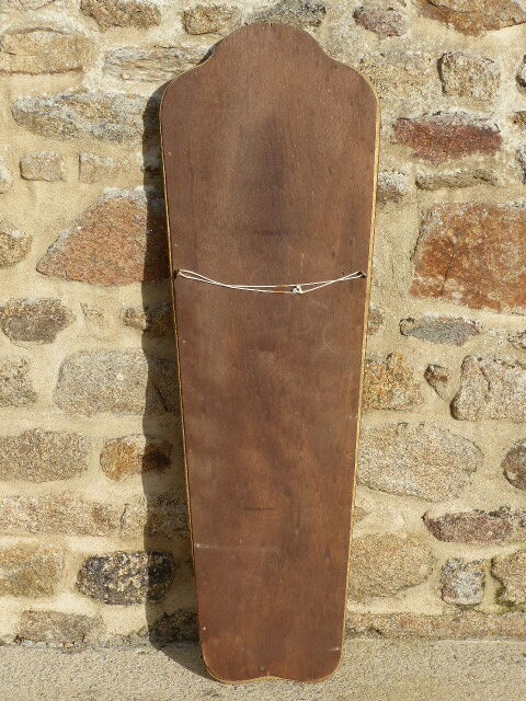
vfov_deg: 22.8
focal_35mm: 86
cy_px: 350
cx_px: 263
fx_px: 1742
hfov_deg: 17.2
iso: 100
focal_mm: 15.5
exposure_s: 1/1300
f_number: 4
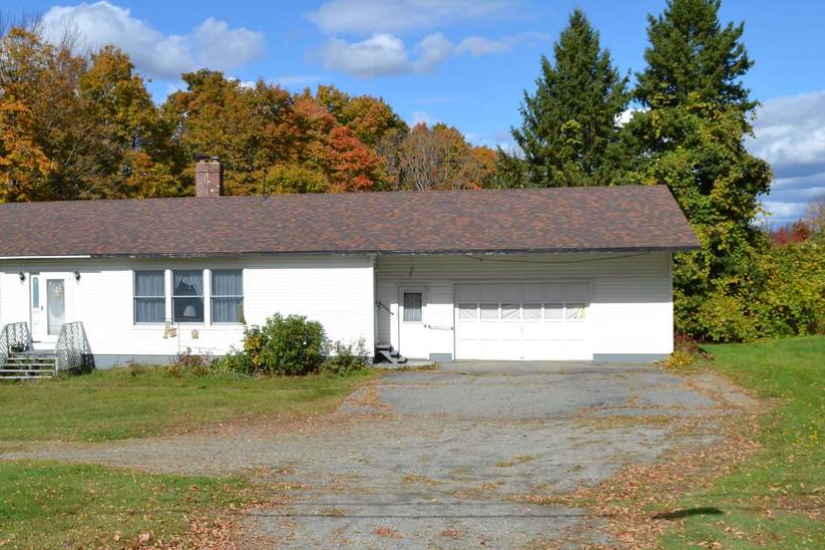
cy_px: 268
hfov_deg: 45.4
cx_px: 251
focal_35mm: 42
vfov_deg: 31.9
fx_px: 962
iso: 100
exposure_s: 1/320
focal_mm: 18
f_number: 9
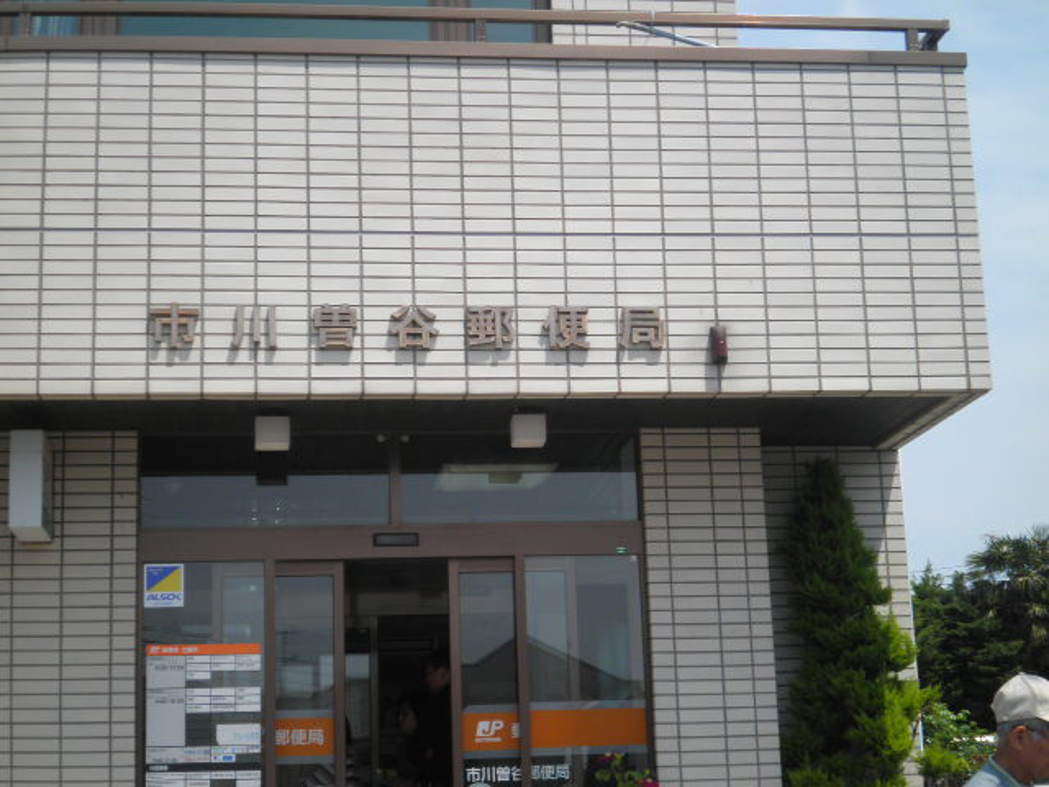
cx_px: 524
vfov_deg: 20.2
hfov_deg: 26.7
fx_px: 2212
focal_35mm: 73
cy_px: 394
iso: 64
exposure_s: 1/500
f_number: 4.4
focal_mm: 13
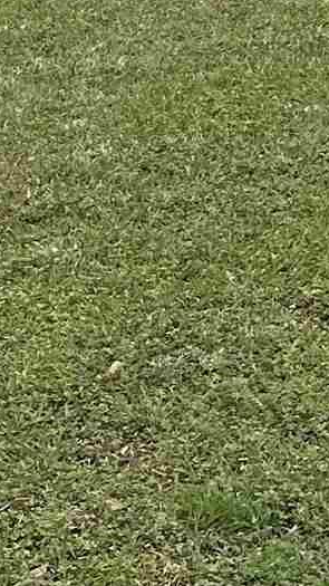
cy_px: -383
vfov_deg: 13.0
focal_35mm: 153
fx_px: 2375
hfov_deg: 7.3
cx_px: 888
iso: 80
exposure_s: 1/1664
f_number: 1.78
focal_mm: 6.86
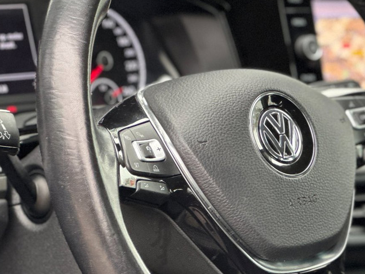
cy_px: 143
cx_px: 226
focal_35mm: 171
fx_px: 1803
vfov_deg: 8.7
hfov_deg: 11.6
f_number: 2.8
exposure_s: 1/75
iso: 250
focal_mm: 9
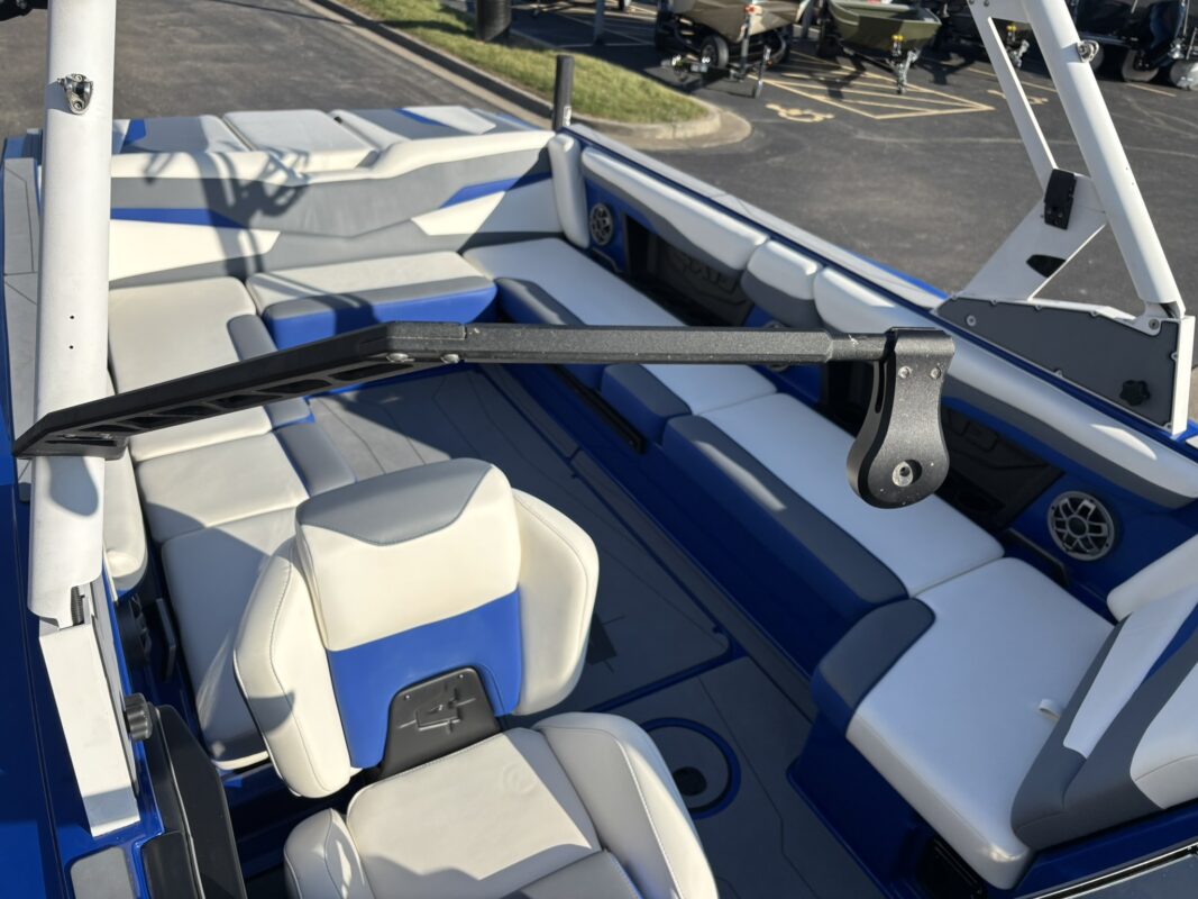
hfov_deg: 67.3
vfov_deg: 53.1
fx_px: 900
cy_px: 450
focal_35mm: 26
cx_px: 599
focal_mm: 5.96
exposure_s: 1/3106
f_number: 1.6
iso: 50
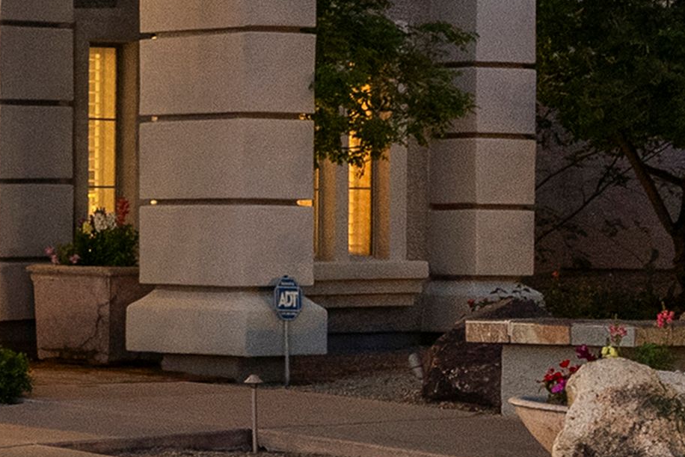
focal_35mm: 131
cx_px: -1202
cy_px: 168
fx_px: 2493
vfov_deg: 10.5
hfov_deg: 11.4
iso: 1000
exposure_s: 1/6
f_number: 5.6
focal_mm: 20
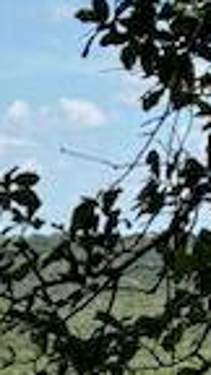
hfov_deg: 5.1
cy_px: 602
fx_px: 2318
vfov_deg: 9.0
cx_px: -172
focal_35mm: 233
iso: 64
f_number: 1.78
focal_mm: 6.76
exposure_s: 1/3534
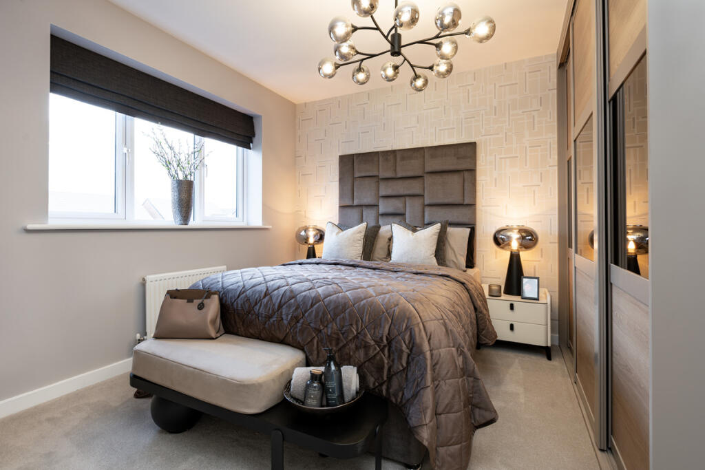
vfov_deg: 70.5
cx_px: 352
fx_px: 333
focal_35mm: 17
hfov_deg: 93.3
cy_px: 235
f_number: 7.1
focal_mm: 17
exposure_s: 1/5
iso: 200
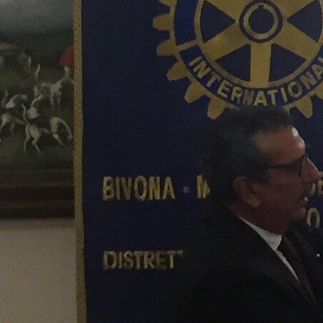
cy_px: 37
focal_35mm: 185
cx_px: 452
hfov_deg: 9.3
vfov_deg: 9.4
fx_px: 1953
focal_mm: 4.15
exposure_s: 1/33
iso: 64
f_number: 2.2
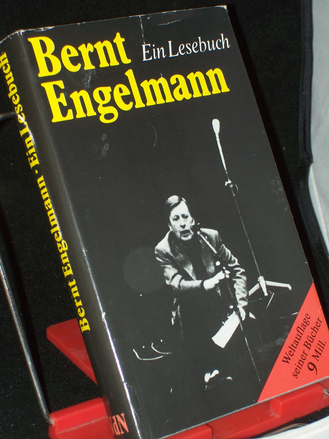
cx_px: 164
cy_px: 220
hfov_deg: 14.5
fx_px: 1293
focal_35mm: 102
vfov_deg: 19.3
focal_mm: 16.8
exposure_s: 1/100
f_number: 4.6
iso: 80
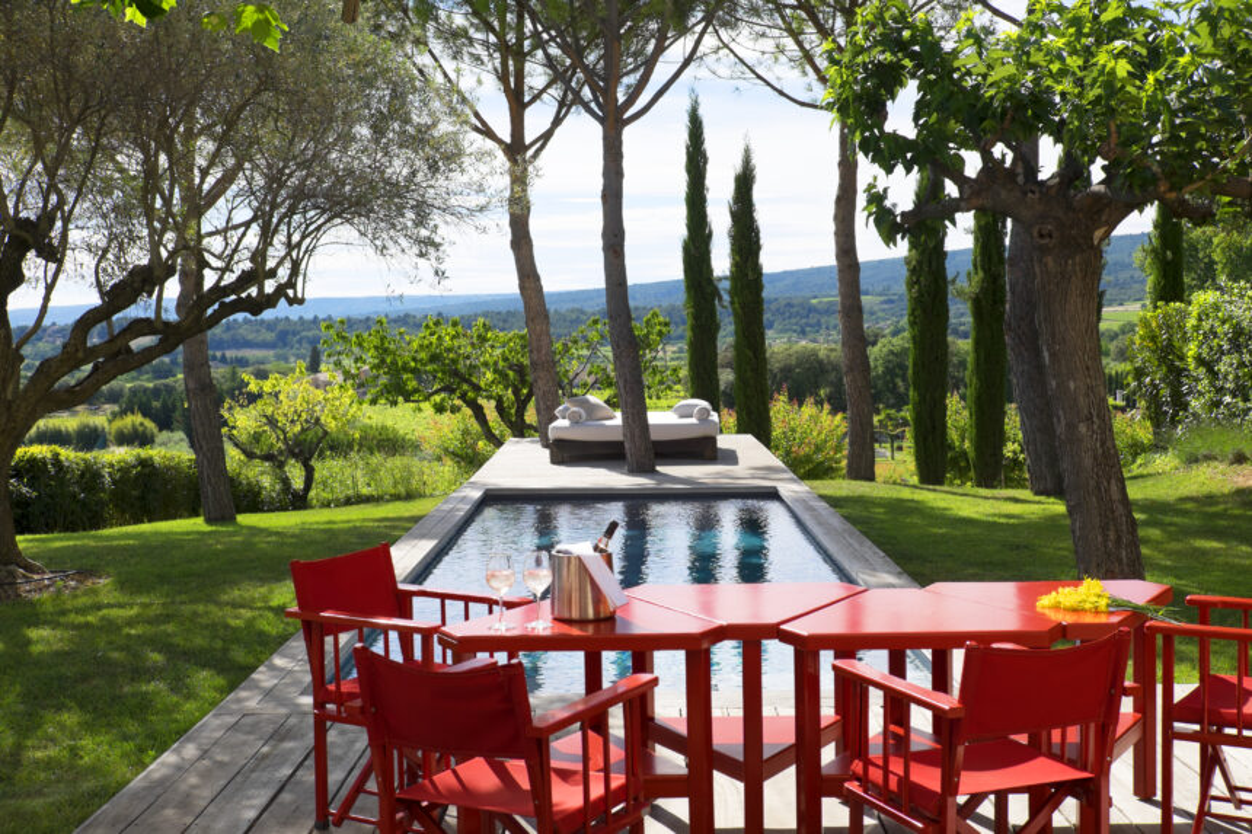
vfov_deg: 31.2
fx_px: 1495
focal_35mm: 43
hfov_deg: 45.4
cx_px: 626
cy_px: 417
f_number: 5.6
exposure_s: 1/450
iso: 200
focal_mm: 28.9
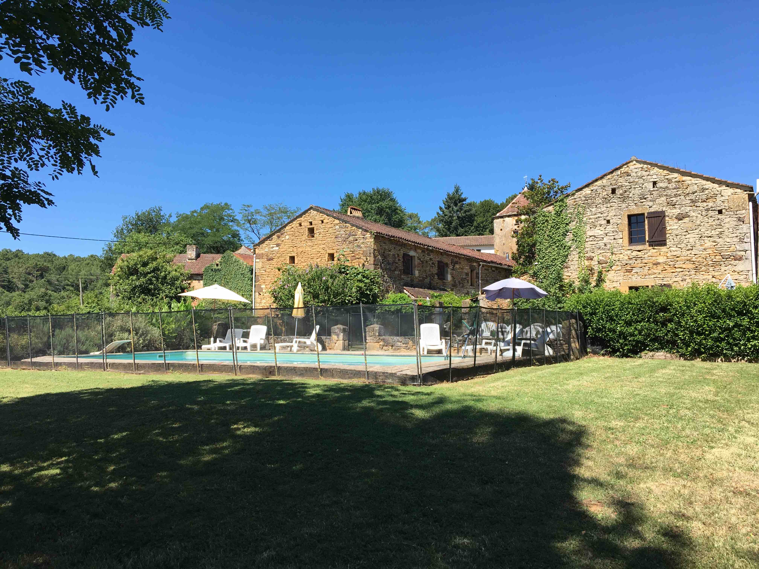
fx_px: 636
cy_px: 284
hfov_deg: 61.7
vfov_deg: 48.2
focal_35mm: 29
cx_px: 380
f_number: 2.2
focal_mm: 4.15
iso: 25
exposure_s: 1/962
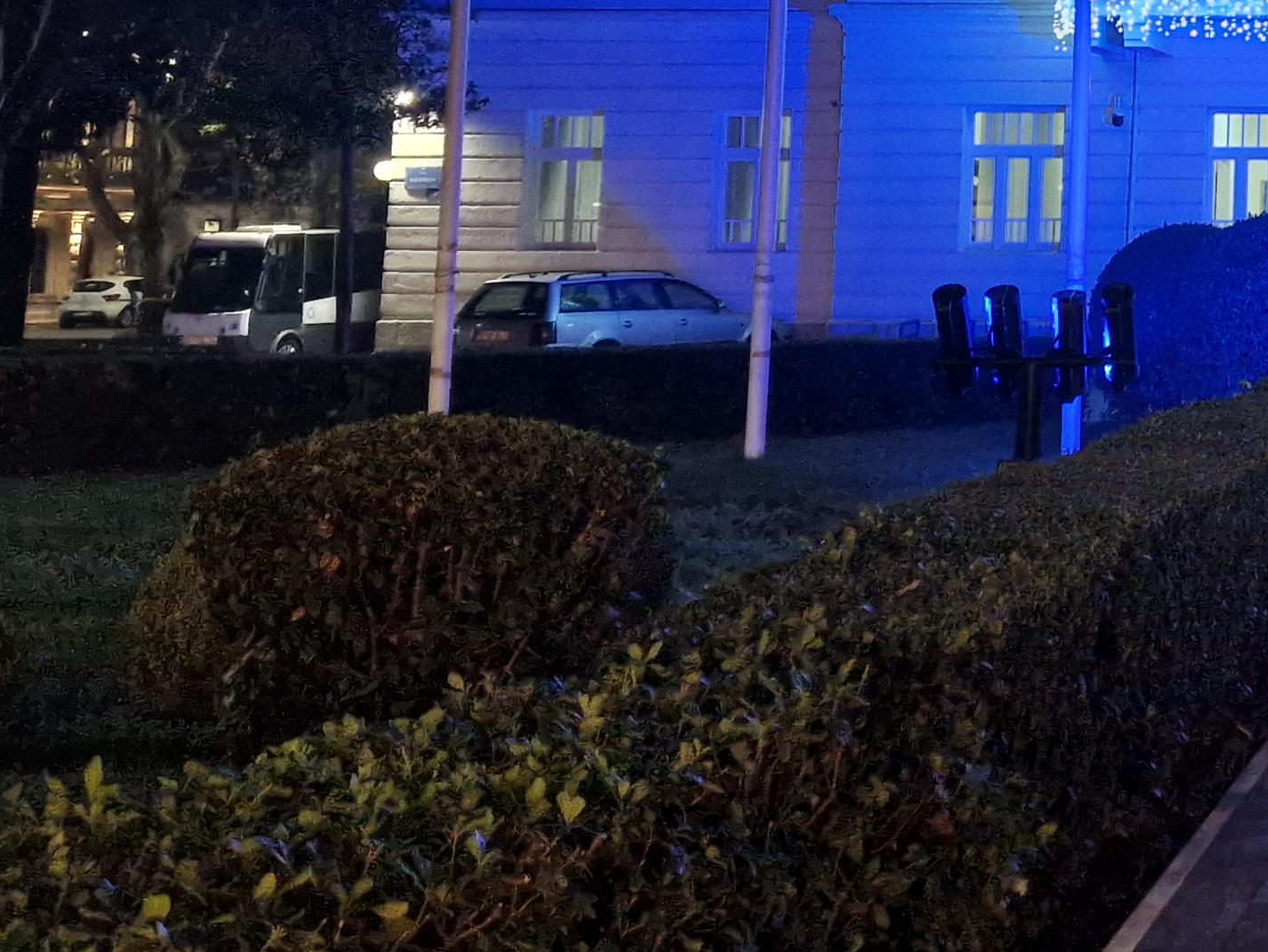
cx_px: 1589
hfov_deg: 26.0
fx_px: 2382
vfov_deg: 21.8
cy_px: 11
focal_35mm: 65
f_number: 1.8
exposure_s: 1/100
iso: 640
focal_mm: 5.4
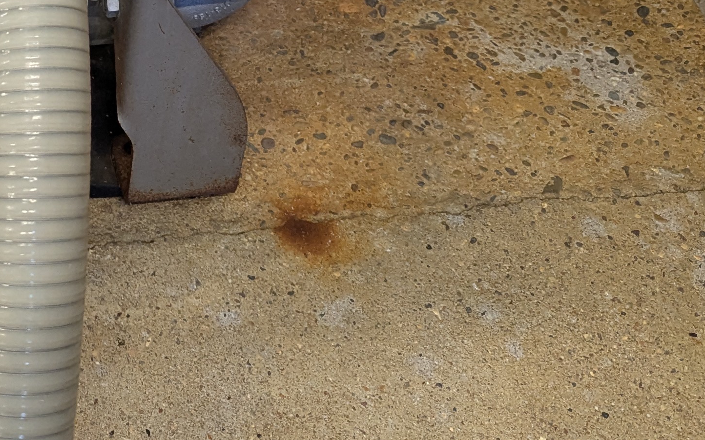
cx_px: -14
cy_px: -279
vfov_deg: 16.1
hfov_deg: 26.9
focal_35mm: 72
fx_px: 1383
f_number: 1.85
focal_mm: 6.81
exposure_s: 1/100
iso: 313
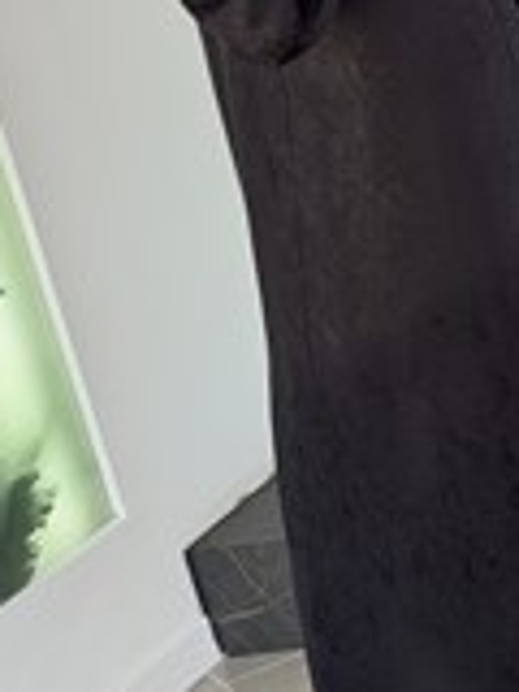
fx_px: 2479
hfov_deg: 11.9
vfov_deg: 15.7
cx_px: 381
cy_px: 58
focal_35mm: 124
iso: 50
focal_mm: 6.76
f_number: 1.78
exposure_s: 1/121
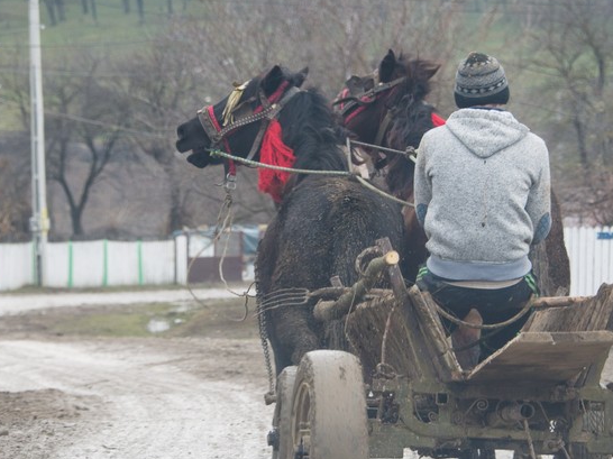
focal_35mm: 253
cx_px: 287
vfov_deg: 5.9
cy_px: 184
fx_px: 4478
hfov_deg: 7.8
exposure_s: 1/250
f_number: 5.3
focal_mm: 100
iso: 560
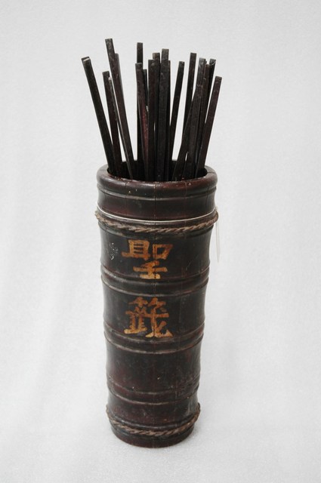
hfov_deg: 23.7
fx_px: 764
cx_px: 160
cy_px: 242
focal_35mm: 57
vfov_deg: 35.1
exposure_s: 1/5
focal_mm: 38
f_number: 4.2
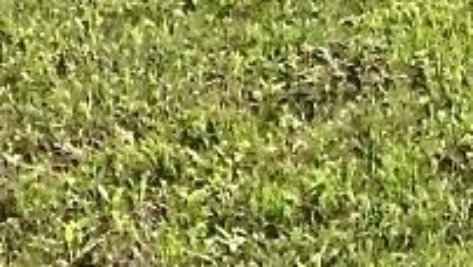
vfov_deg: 7.4
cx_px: 899
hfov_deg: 12.8
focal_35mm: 149
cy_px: -459
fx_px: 1870
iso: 32
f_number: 1.8
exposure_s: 1/1195
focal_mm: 3
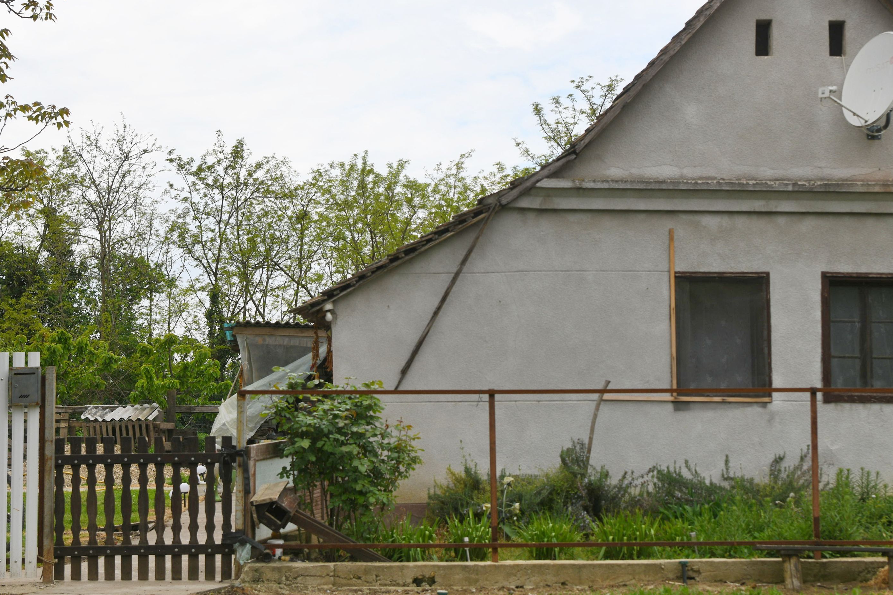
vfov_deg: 21.6
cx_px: 415
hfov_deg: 31.9
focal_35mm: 63
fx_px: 1563
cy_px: 261
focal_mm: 44
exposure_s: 1/640
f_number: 5.6
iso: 125
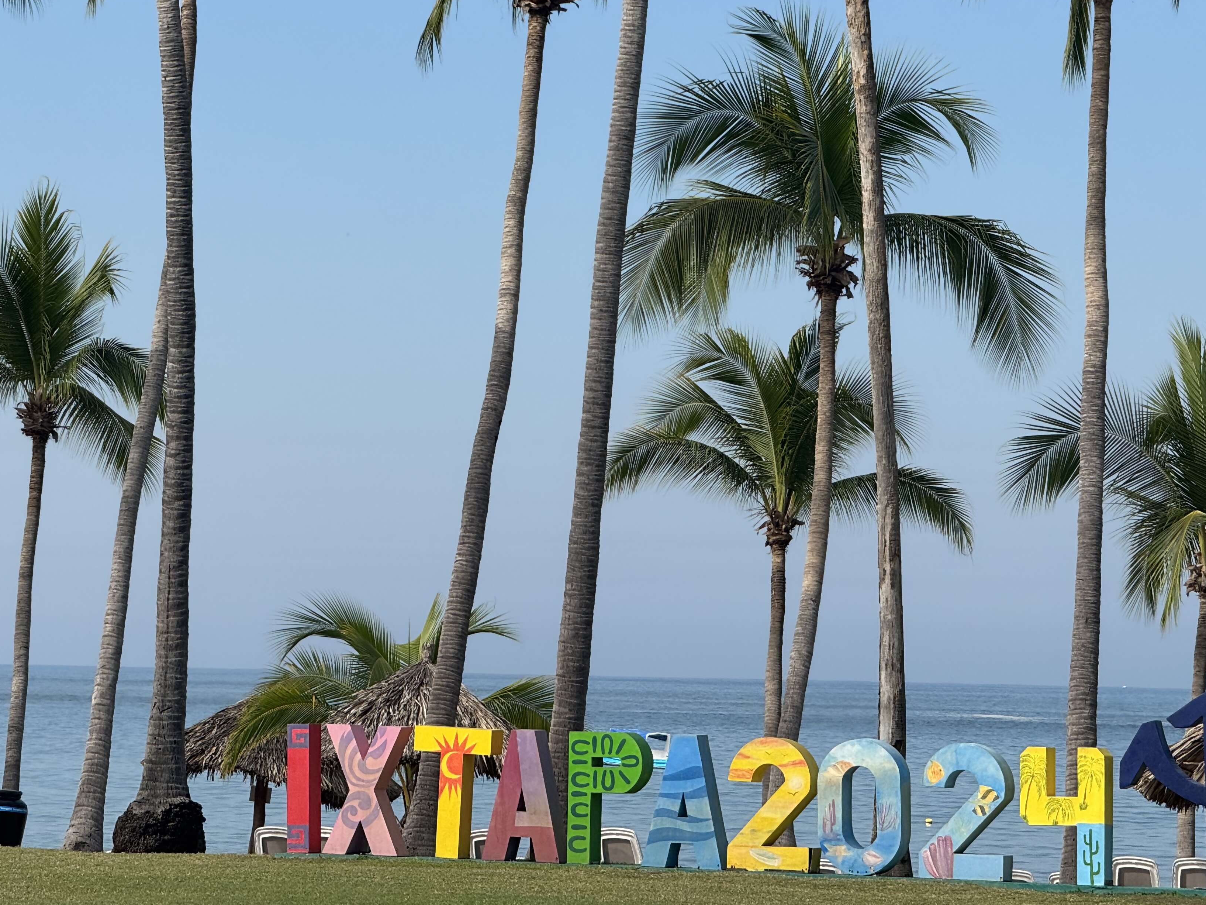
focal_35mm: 148
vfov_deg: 10.0
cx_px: 635
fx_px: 5156
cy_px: 395
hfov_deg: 13.3
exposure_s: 1/1546
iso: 50
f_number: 2.8
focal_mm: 15.66
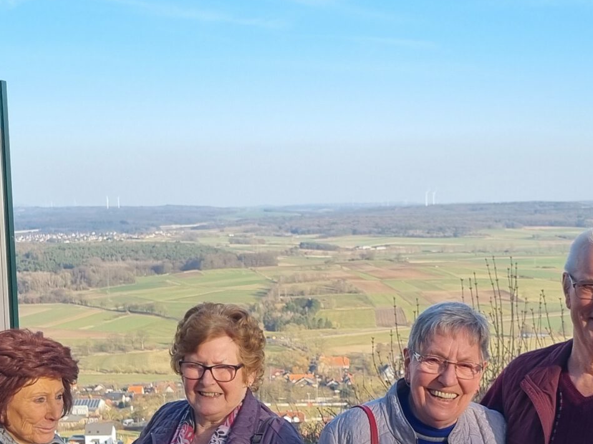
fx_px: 1199
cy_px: 400
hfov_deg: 27.8
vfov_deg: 20.6
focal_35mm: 70
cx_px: 335
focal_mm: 5.4
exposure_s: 1/998
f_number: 1.8
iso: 50
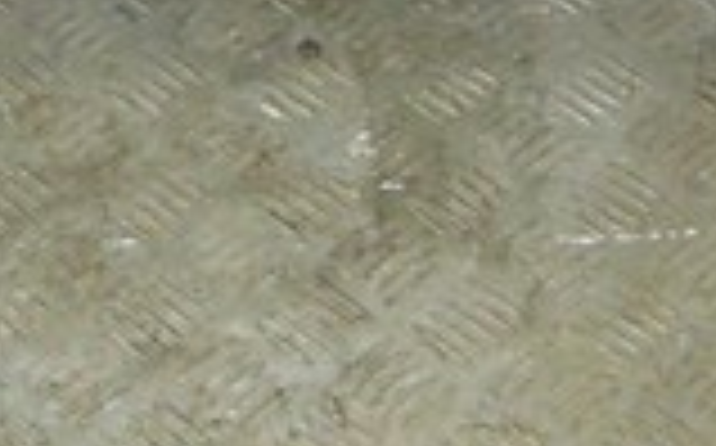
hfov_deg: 11.9
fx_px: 3411
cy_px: -554
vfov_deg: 7.1
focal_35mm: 175
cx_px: 117
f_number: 3.1
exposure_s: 1/30
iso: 250
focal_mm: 6.72
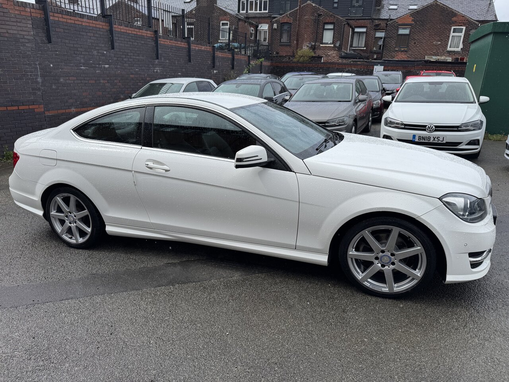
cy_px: 191
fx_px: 353
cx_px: 254
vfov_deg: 56.8
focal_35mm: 24
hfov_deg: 71.6
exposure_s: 1/4049
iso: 80
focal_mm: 6.76
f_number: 1.78
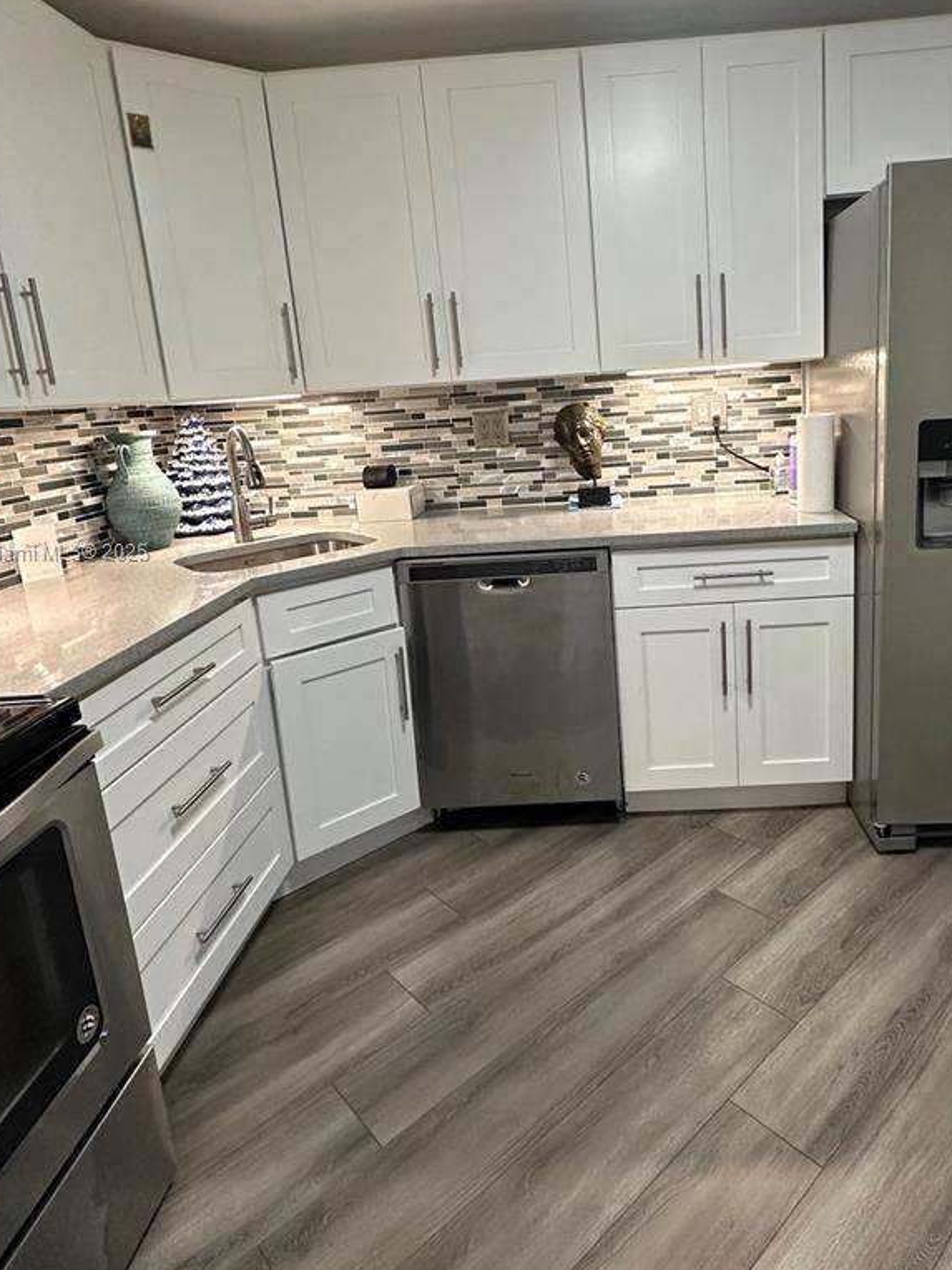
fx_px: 807
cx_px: 591
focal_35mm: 22
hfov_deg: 60.3
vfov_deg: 76.0
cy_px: 554
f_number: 2.2
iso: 250
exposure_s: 1/120
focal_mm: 2.22
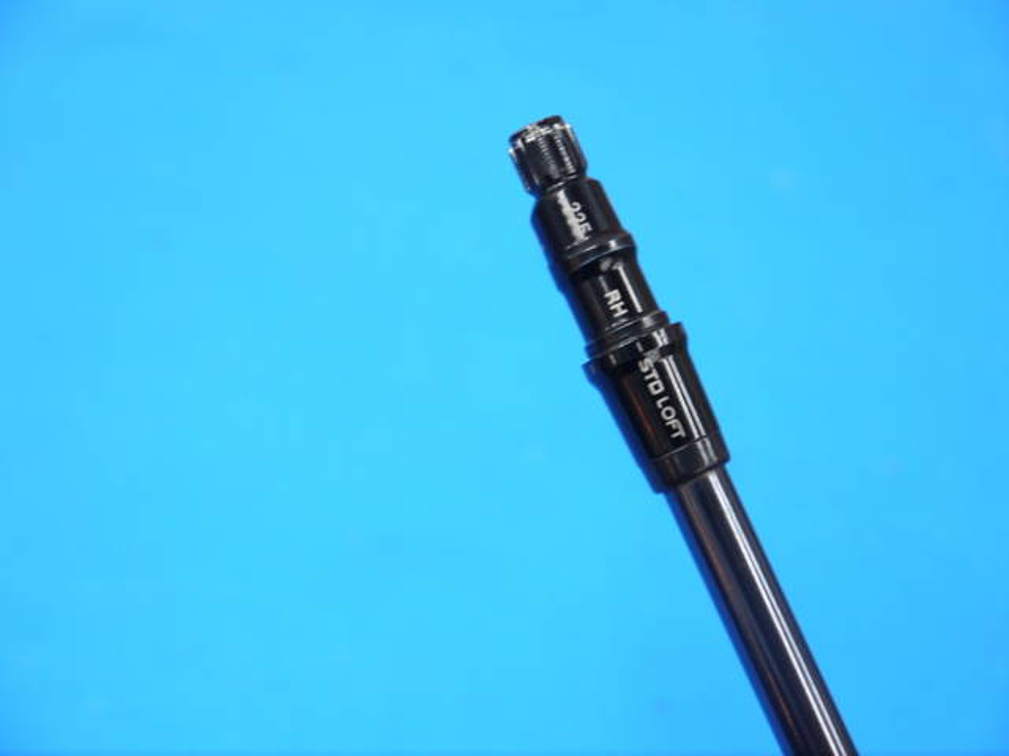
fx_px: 2099
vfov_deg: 20.4
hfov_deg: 27.0
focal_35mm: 72
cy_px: 378
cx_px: 504
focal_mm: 36
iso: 500
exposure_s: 1/80
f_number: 5.3
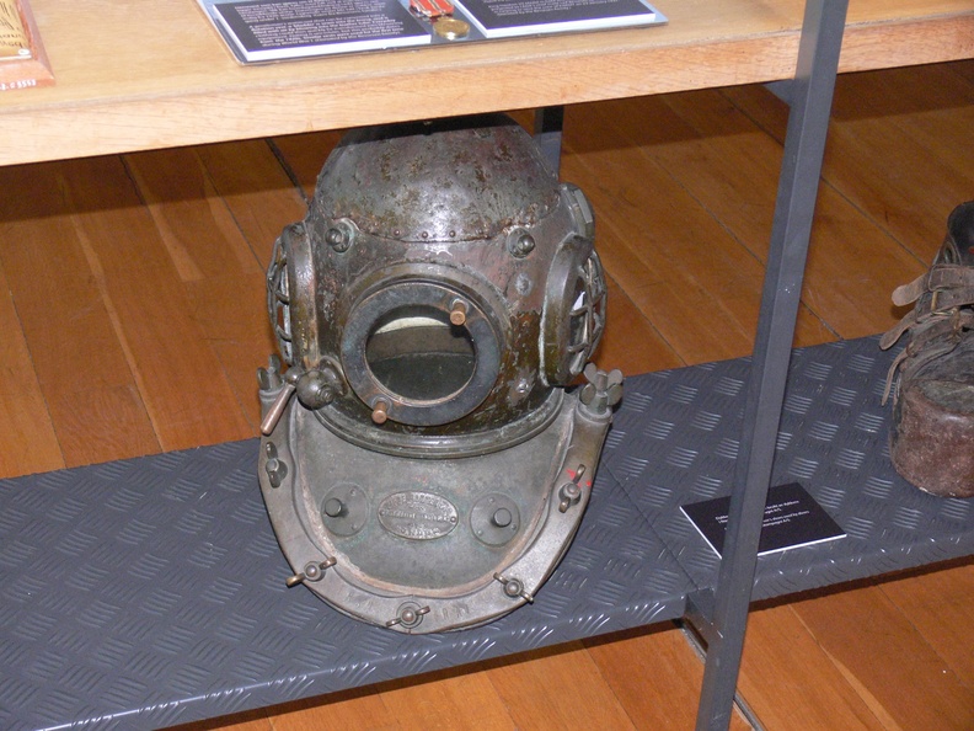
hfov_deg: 30.7
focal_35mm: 63
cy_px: 366
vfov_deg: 23.3
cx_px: 487
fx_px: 1773
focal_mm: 13.4
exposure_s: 1/30
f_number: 3.2
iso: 320
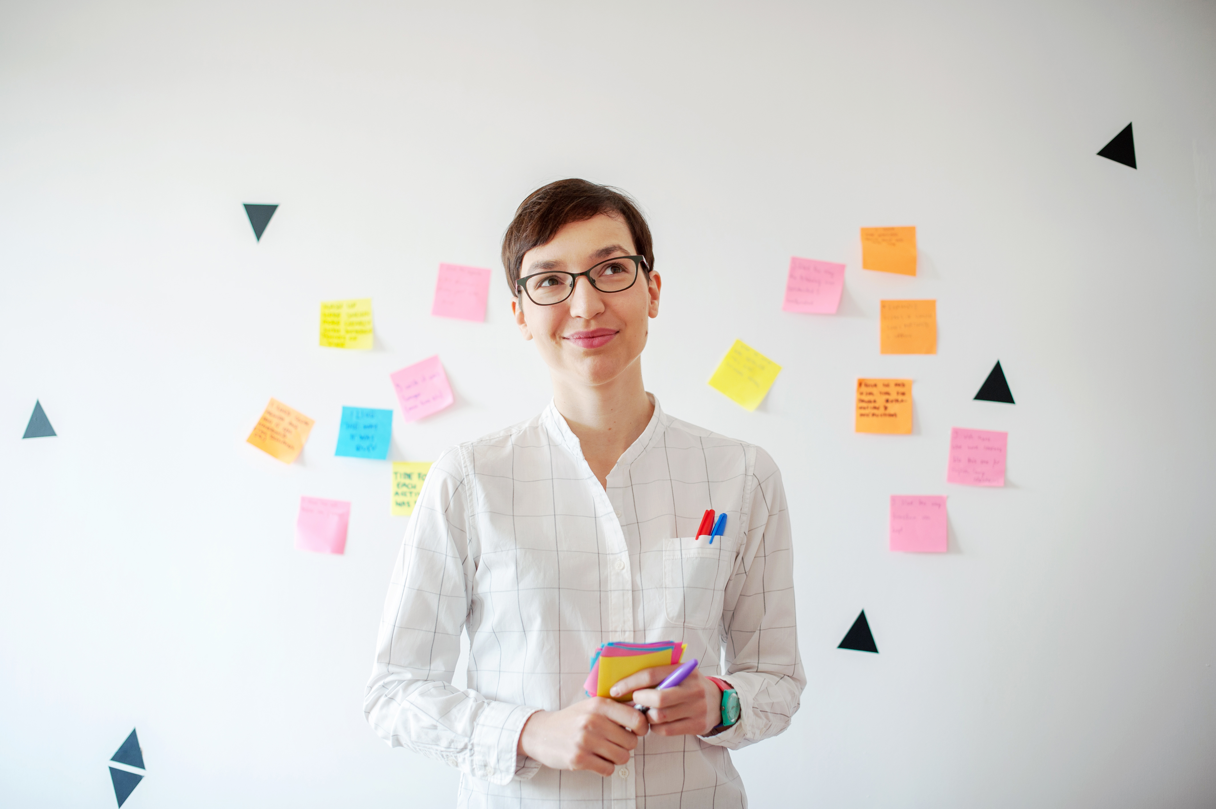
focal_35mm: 50
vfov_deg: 27.0
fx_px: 1688
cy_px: 404
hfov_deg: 39.6
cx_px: 608
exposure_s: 1/100
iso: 320
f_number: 2
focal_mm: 50
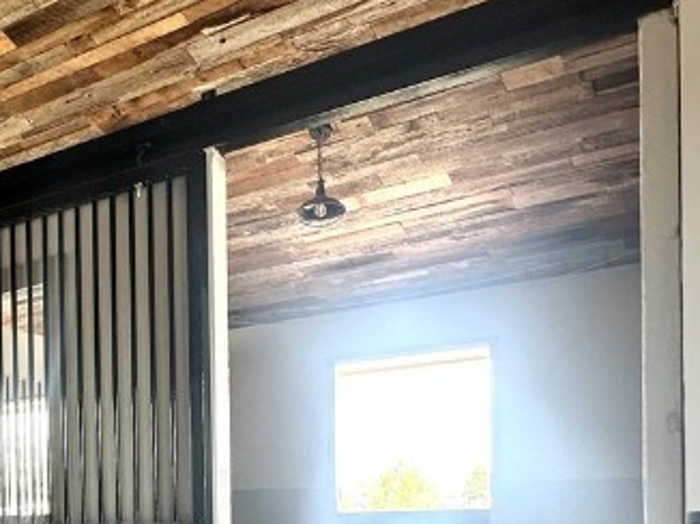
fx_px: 889
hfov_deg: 40.5
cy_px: 526
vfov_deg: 30.5
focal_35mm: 44
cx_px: 103
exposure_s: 1/99
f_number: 2.2
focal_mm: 2.22
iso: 100
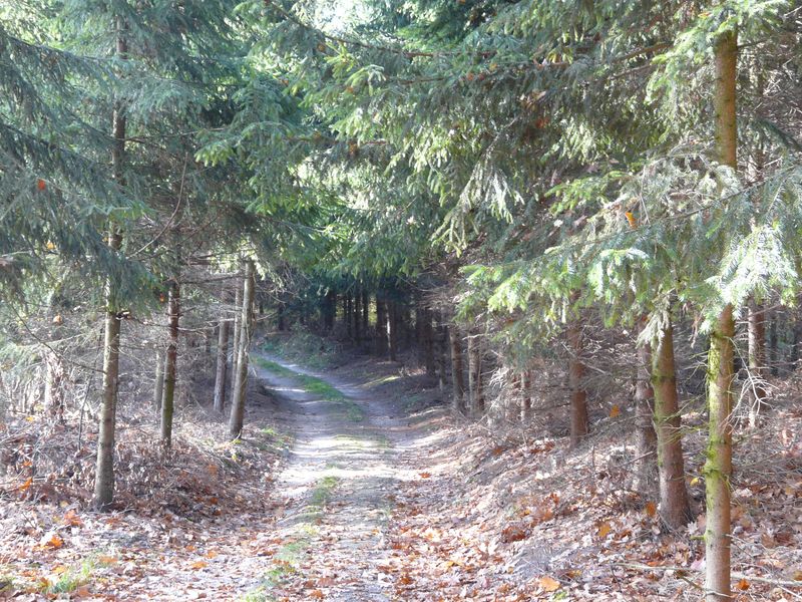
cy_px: 301
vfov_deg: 19.6
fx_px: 1738
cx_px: 401
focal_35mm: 75
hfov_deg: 26.0
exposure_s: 1/50
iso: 200
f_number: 3.2
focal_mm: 12.3
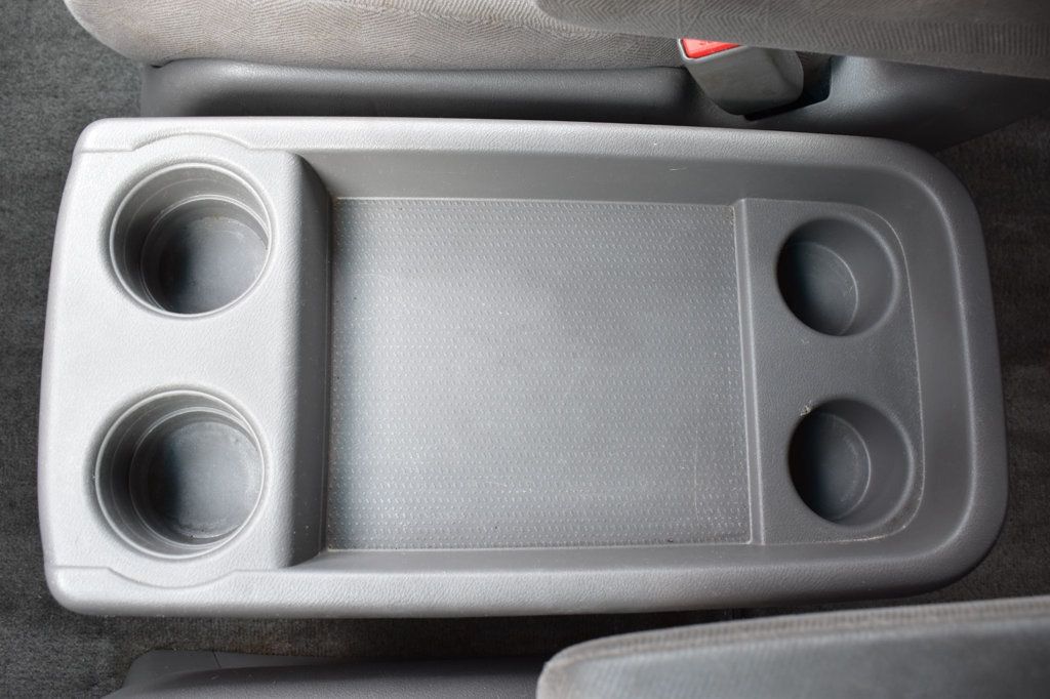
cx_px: 525
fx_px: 962
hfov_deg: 57.2
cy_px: 350
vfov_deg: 39.9
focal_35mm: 33
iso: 400
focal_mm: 22
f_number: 7.1
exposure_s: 1/40
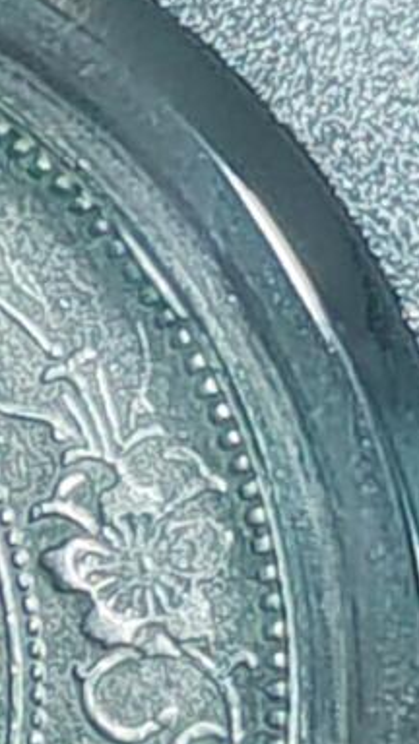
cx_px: -462
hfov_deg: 4.3
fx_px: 5451
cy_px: 490
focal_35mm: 276
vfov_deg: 7.8
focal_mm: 6.12
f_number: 1.9
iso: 3200
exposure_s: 1/50
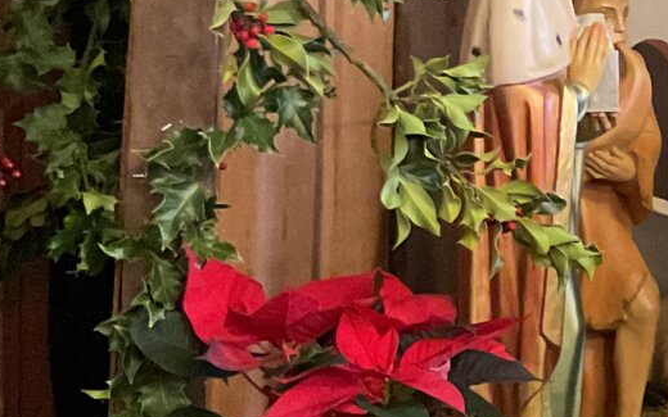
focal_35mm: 121
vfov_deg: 10.7
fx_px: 2203
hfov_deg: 15.2
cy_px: 14
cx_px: 1152
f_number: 1.8
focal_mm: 3
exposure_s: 1/25
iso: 400
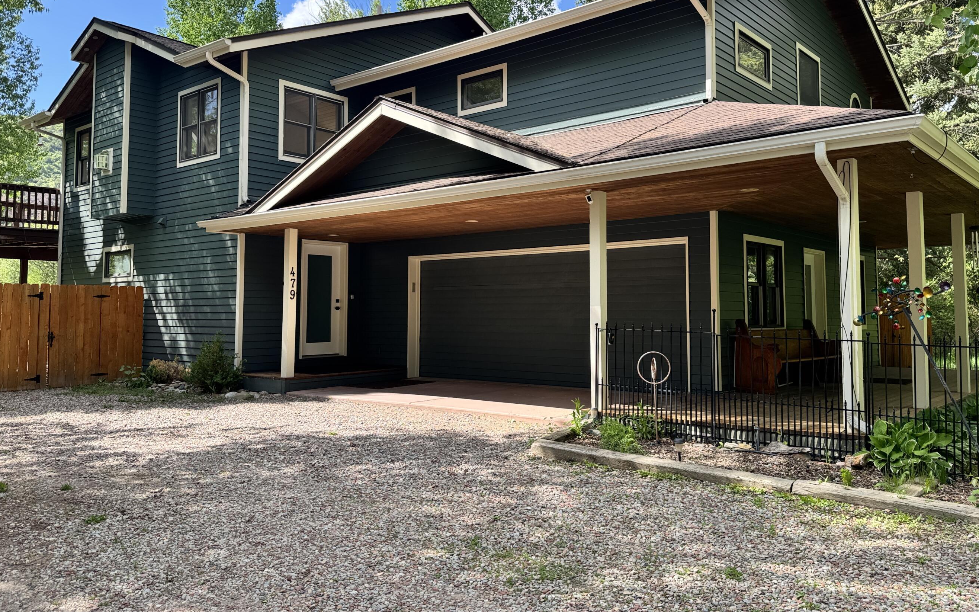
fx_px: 774
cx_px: 524
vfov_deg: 43.0
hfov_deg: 64.6
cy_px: 261
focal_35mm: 29
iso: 80
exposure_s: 1/1026
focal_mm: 6.76
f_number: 1.78
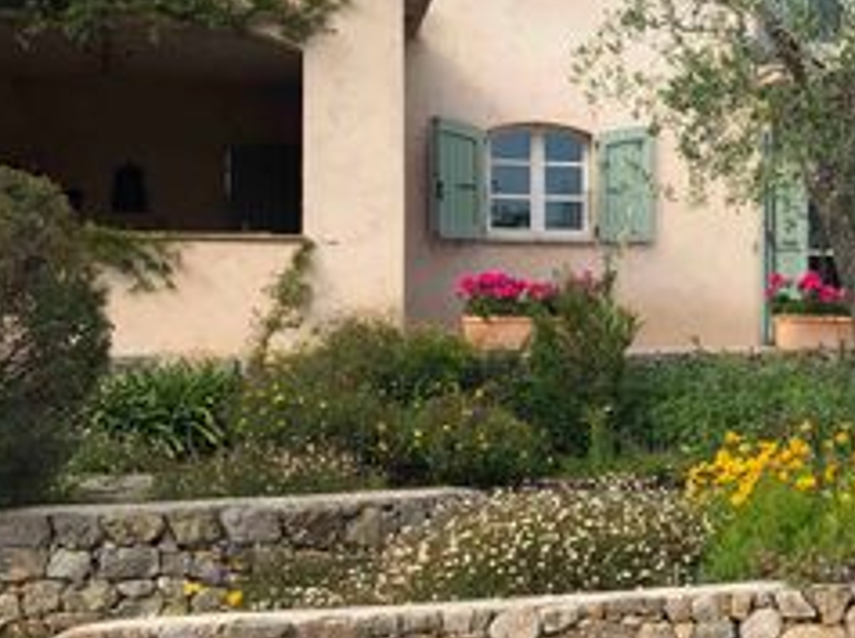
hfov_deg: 25.2
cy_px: 321
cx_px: 978
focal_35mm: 71
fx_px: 1751
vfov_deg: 20.7
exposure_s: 1/1779
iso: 20
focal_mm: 3.99
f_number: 1.8
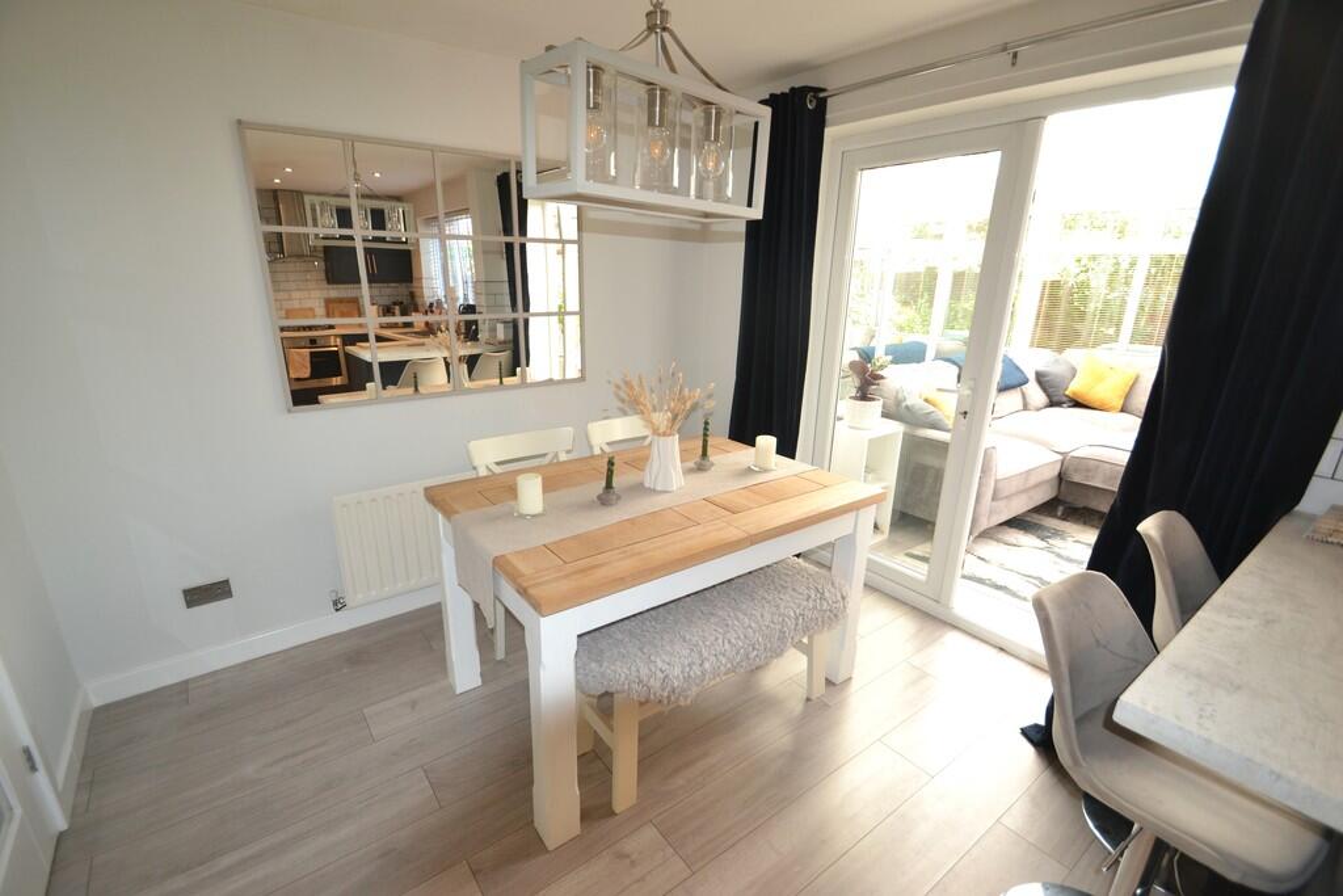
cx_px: 672
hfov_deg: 100.4
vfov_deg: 77.3
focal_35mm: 15
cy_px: 448
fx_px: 560
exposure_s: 1/100
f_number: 4
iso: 400
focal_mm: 10
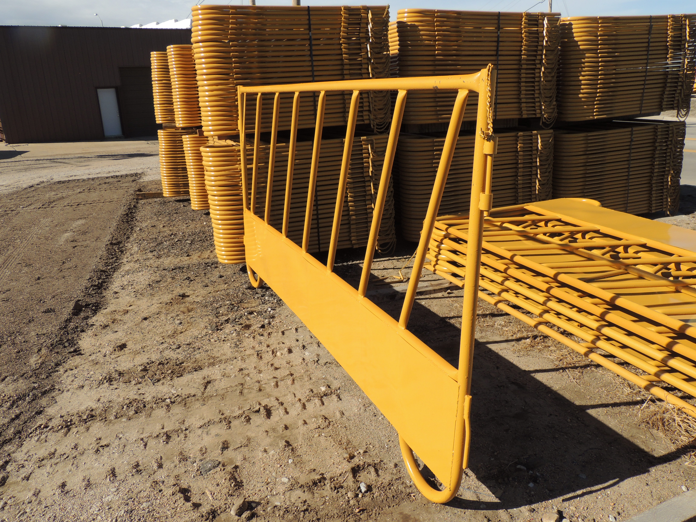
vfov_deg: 49.7
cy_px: 261
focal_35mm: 28
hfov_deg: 63.4
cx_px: 348
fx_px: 563
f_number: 3.4
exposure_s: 1/1250
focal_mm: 4.9
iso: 100
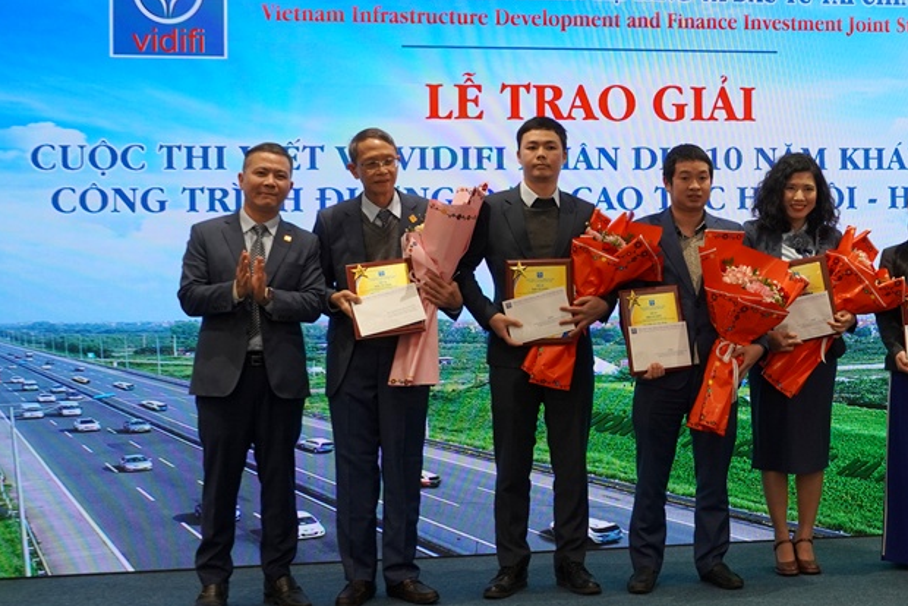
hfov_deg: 27.6
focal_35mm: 72
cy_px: 213
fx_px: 1812
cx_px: 710
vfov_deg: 18.9
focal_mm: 29
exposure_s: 1/160
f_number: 4.5
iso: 500
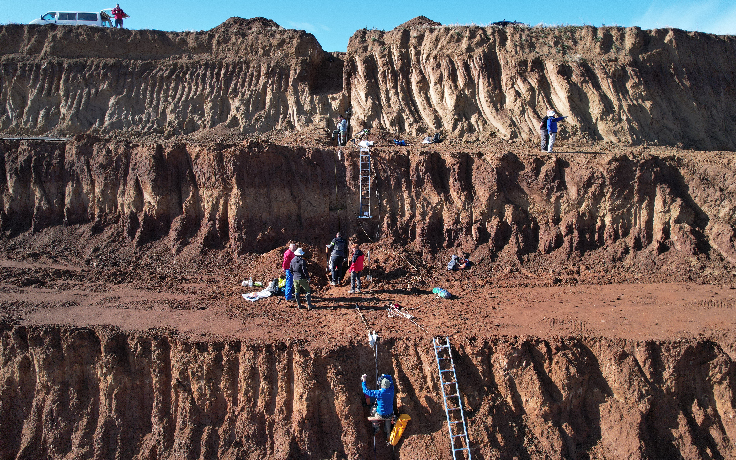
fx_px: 461
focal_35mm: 23
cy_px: 218
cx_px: 366
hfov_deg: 77.2
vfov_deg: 53.0
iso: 110
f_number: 2.8
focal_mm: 8.38
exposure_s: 1/250
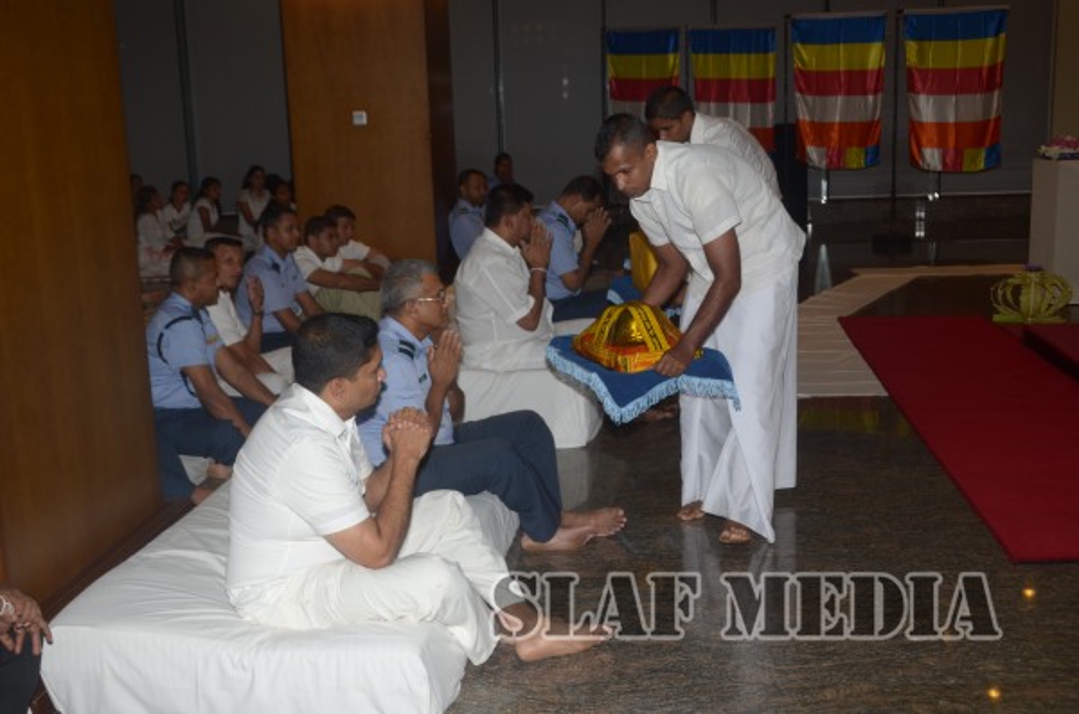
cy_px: 357
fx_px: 1211
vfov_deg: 32.8
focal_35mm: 40
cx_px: 540
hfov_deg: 48.0
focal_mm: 27
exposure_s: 1/60
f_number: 6.3
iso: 400
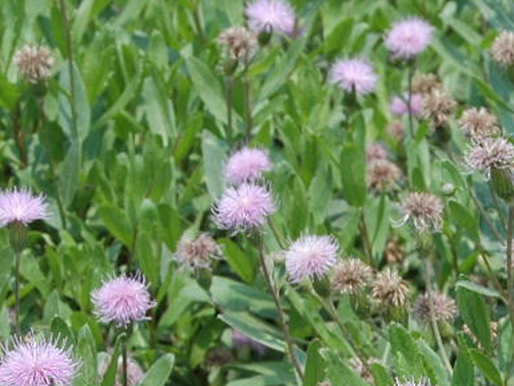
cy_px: 479
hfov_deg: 9.9
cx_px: 627
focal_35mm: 197
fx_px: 2924
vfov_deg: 7.5
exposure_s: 1/320
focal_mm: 35
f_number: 9
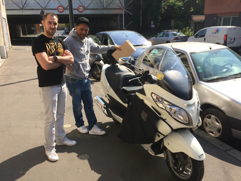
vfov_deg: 48.2
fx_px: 202
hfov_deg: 61.7
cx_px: 120
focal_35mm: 29
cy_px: 90
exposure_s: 1/1520
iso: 32
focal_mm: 4.15
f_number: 2.2
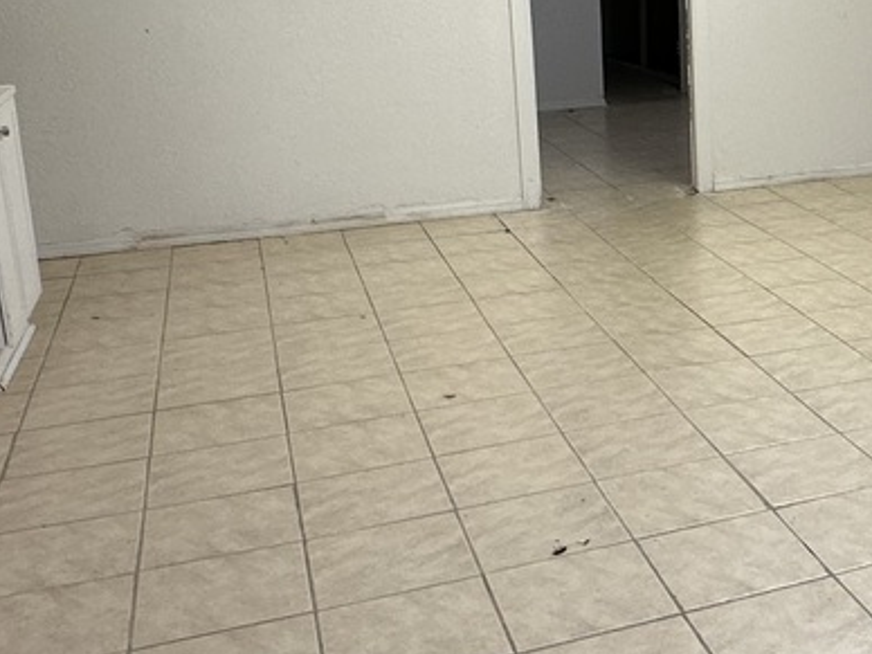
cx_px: 818
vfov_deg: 27.8
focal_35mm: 52
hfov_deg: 34.3
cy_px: 198
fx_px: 1310
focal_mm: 2.22
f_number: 2.2
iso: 160
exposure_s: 1/120
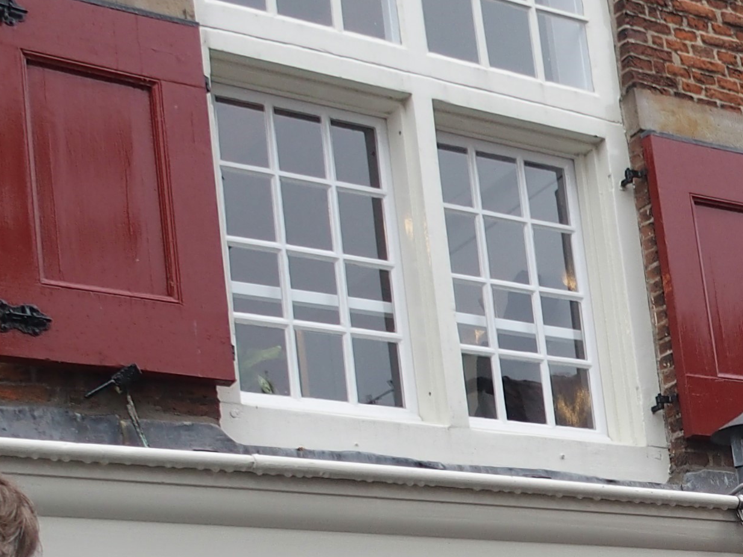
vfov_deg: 15.9
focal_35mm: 90
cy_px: 620
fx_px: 1932
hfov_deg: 21.0
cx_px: 744
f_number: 2.8
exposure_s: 1/160
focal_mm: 6
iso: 100
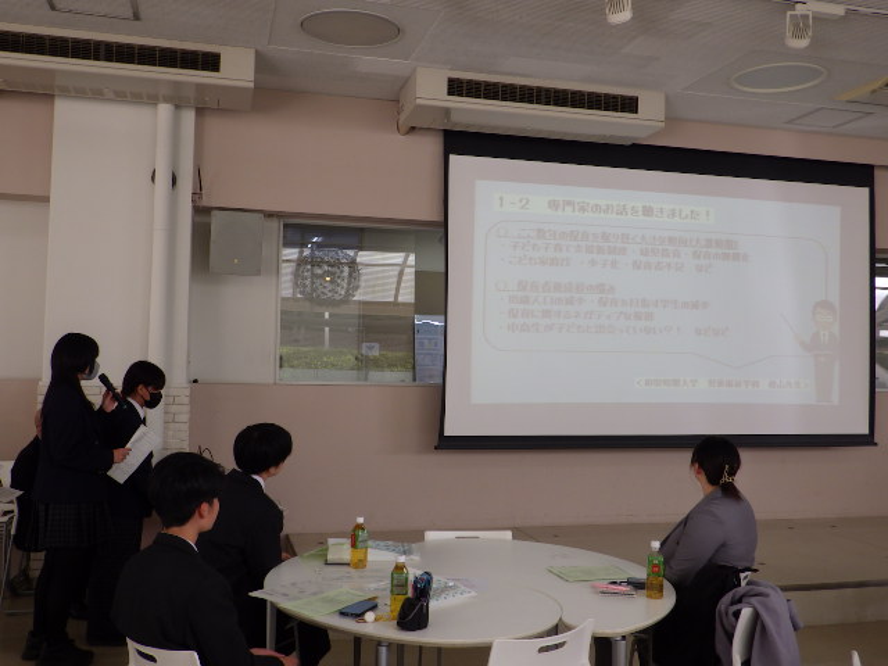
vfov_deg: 41.8
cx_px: 444
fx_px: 872
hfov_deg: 54.0
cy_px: 333
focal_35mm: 34
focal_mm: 6.1
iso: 125
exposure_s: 1/80
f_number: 3.8
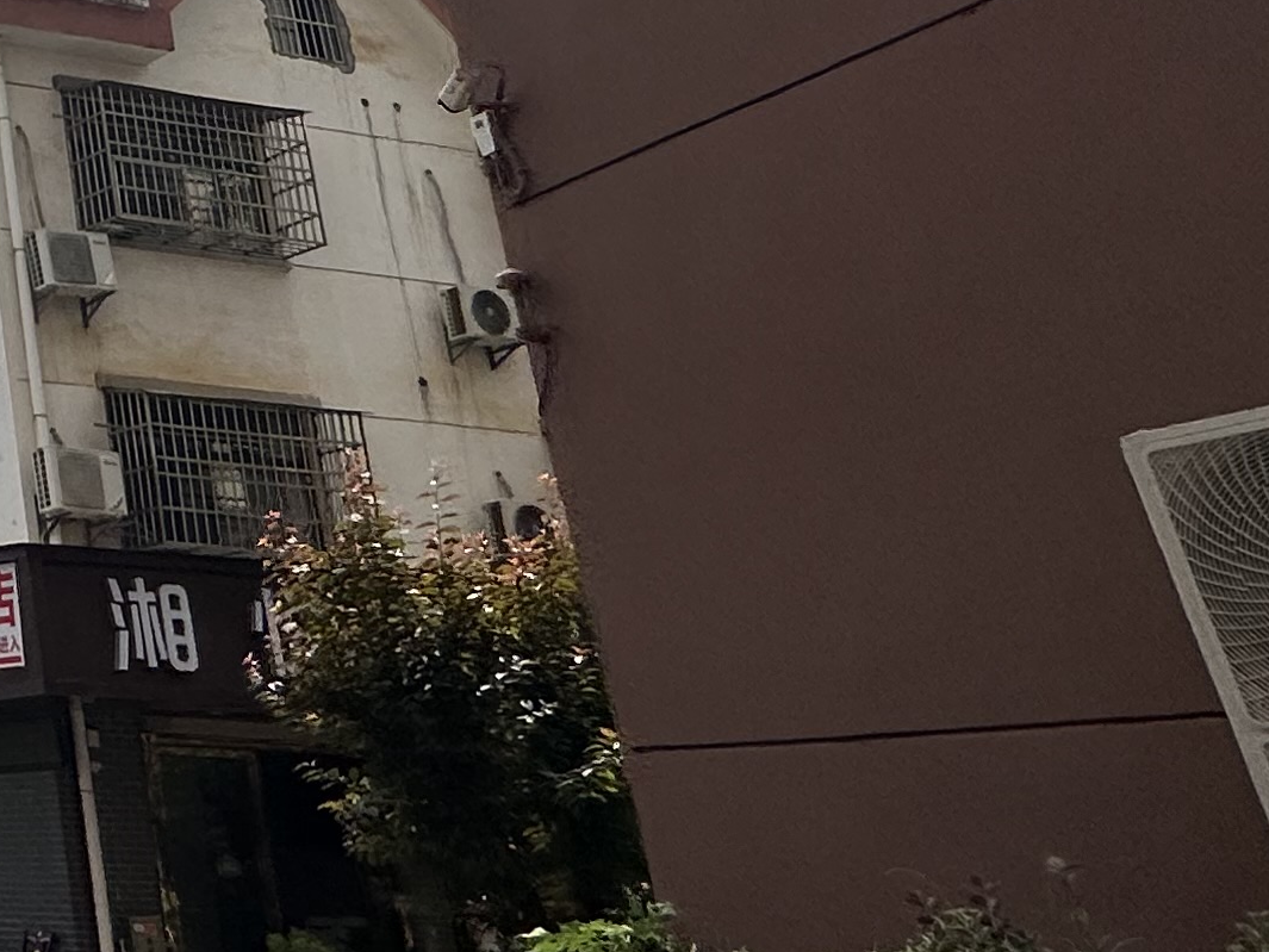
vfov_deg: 25.8
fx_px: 1943
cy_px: -44
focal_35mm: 53
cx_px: -606
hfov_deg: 26.7
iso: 50
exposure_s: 1/7813
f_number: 2.2
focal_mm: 2.22
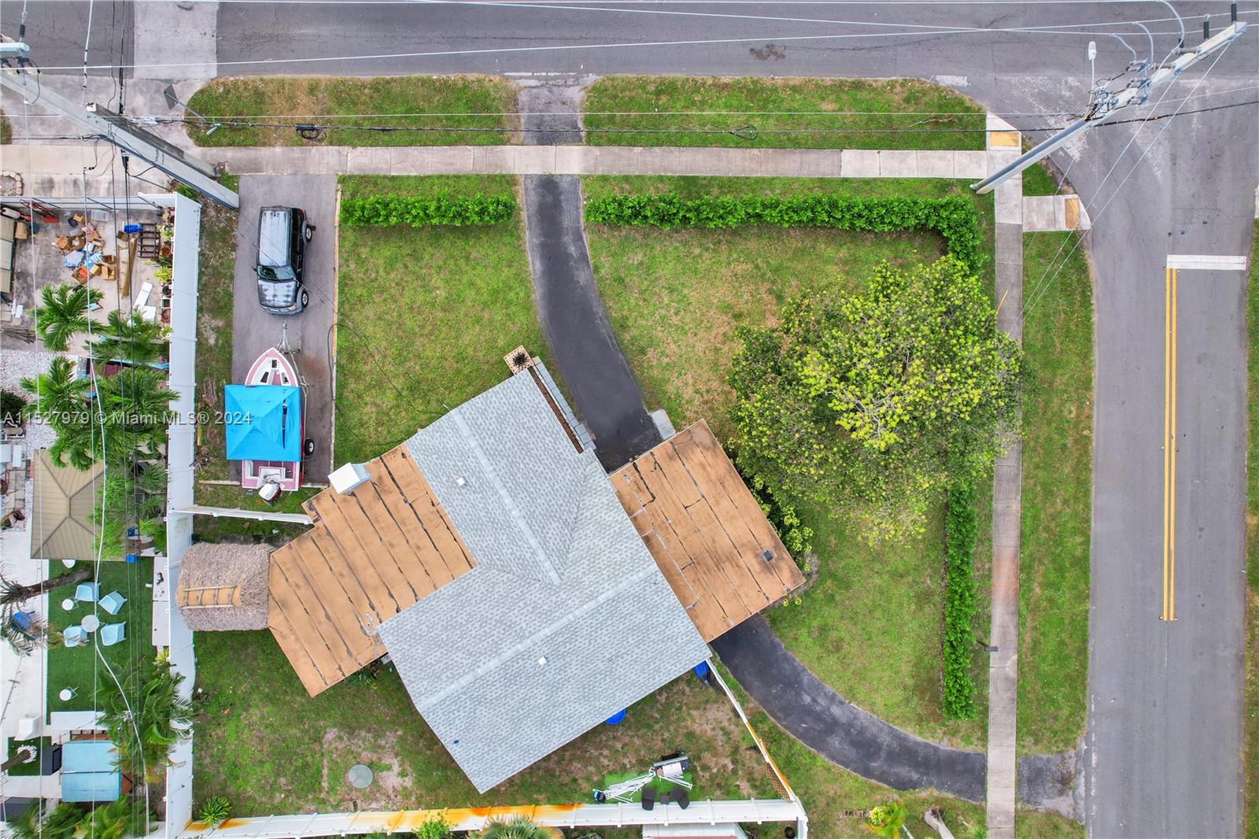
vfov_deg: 57.2
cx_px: 630
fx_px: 769
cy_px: 420
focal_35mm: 22
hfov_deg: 78.6
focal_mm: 8.38
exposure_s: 1/500
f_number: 2.8
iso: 110
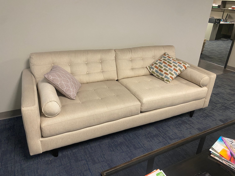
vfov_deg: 53.1
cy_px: 88
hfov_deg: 67.3
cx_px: 118
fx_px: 177
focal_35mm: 26
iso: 200
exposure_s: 1/60
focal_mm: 4.25
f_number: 1.8
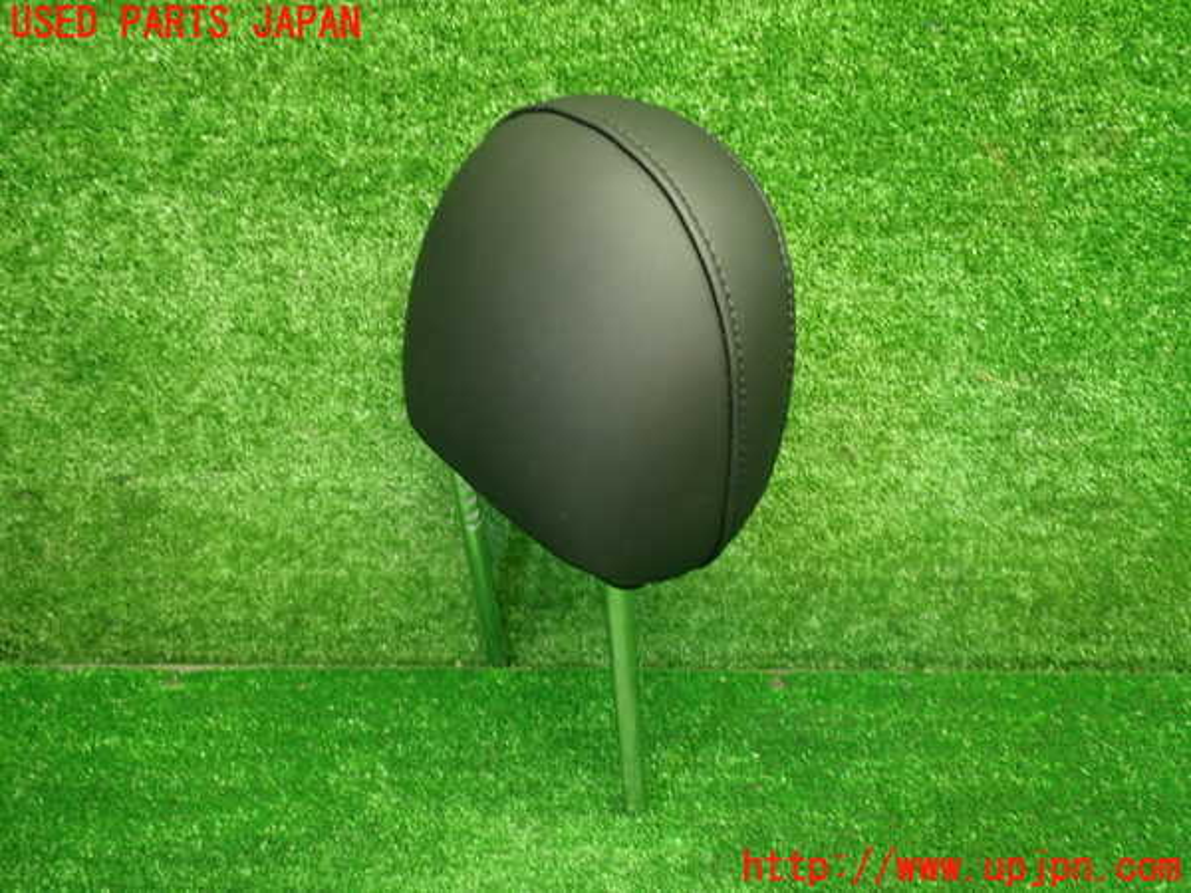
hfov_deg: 60.0
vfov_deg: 46.8
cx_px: 596
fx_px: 1032
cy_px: 446
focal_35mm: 30
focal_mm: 5.4
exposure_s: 1/30
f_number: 2.3
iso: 250
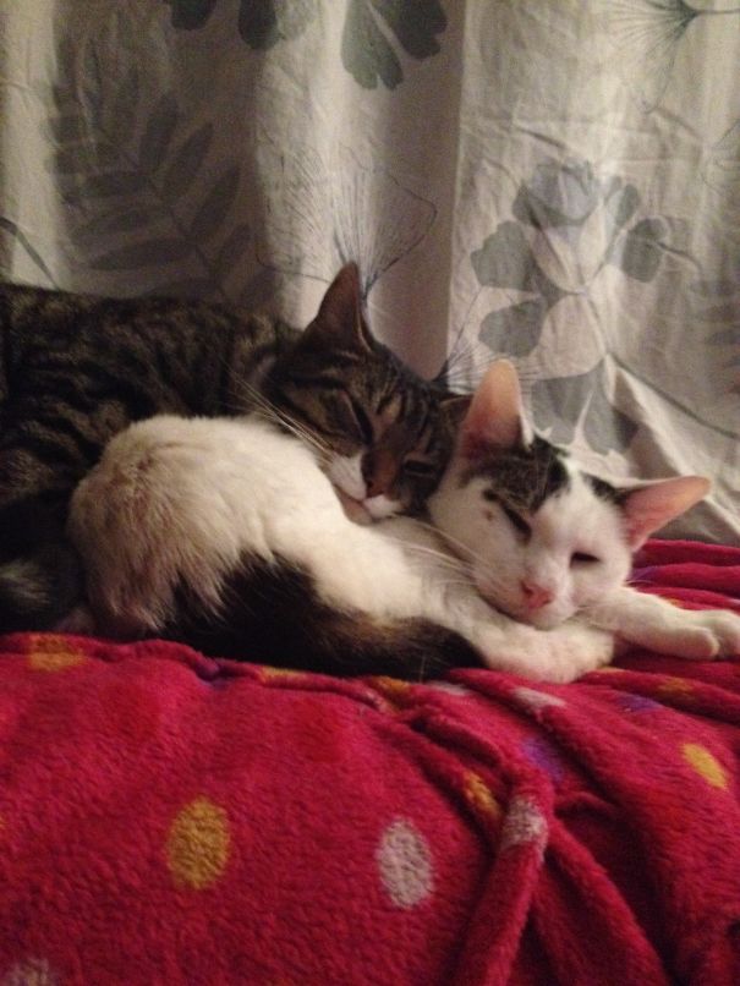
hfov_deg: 40.7
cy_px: 493
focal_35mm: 35
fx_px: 997
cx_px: 370
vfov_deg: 52.6
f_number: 2.4
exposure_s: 1/15
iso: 800
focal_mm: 4.28
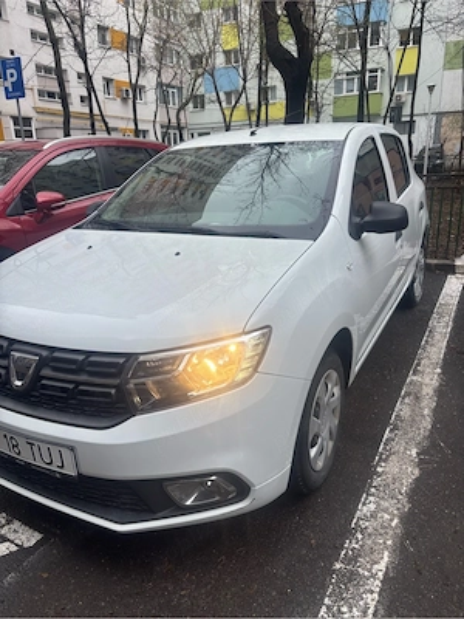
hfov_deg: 53.1
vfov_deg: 67.3
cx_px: 232
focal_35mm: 26
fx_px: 465
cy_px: 310
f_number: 1.6
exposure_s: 1/194
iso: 64
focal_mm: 5.96
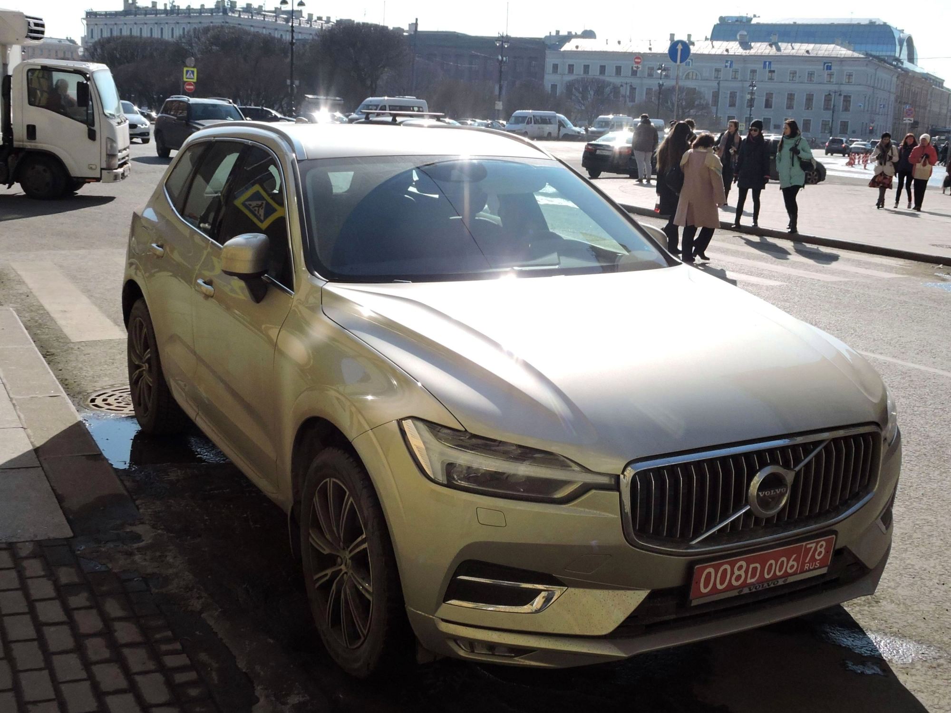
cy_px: 356
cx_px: 476
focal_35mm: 30
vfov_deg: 46.8
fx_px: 824
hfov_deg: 60.0
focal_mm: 5.4
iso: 100
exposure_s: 1/1250
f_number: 3.5
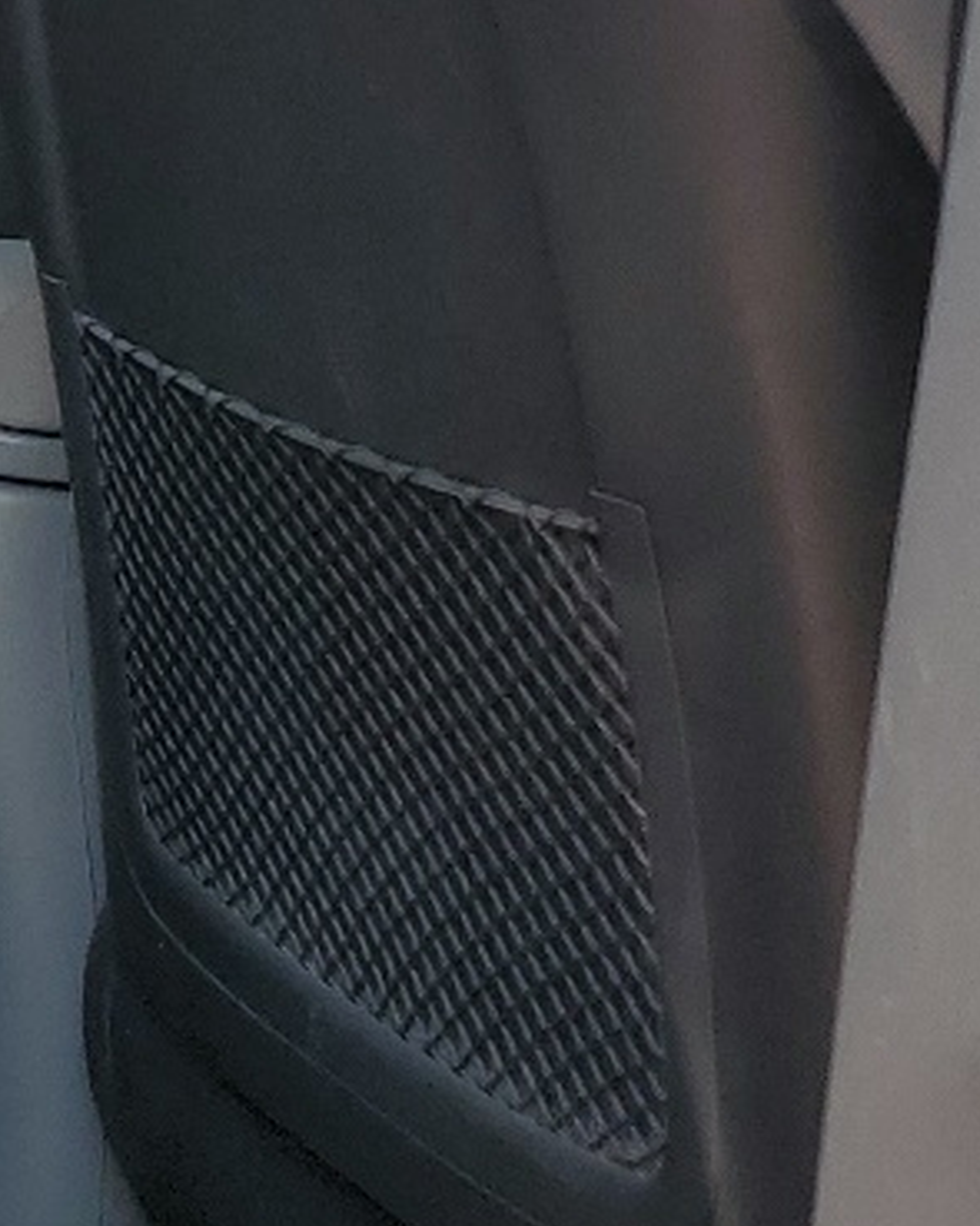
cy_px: 76
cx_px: -1070
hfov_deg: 12.2
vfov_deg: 17.2
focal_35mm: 110
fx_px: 3990
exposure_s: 1/2000
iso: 50
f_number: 1.5
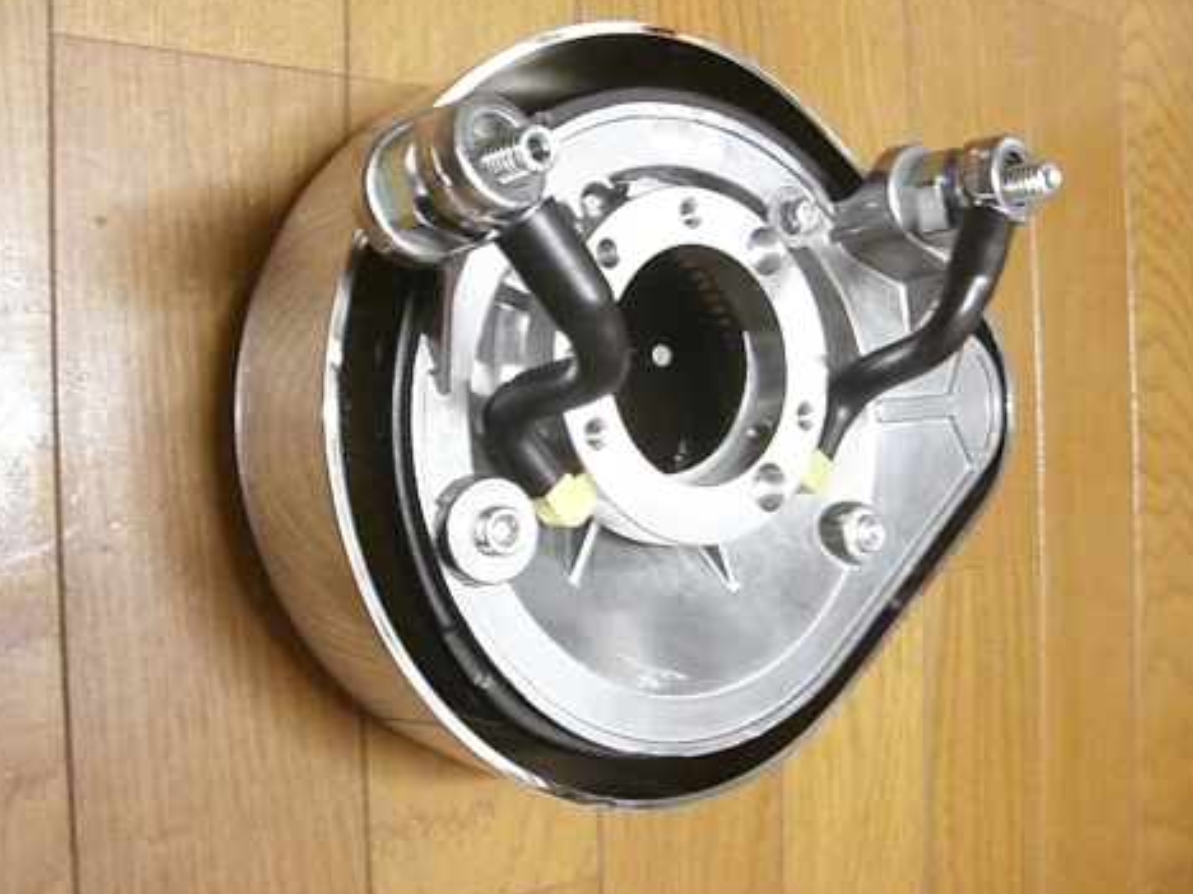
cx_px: 596
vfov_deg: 36.8
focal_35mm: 39
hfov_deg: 47.9
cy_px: 443
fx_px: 1344
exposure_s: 1/15
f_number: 2.7
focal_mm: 6.2
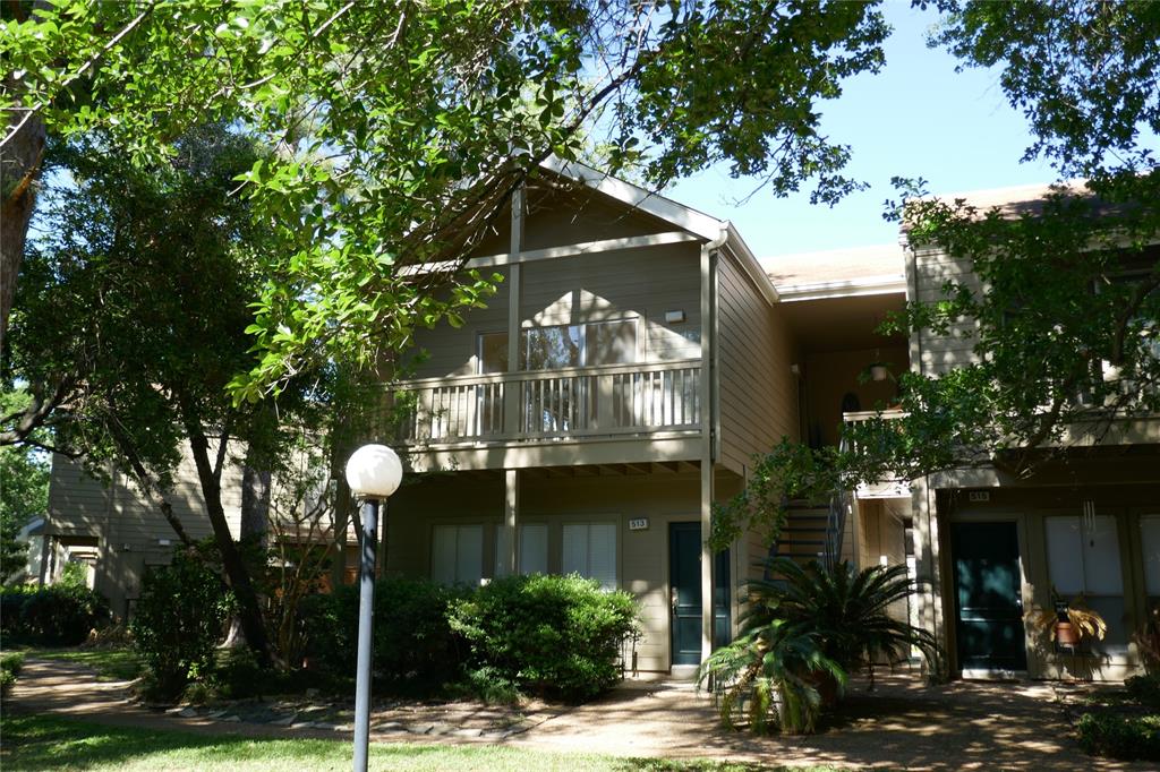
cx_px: 580
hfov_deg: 58.7
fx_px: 1031
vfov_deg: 41.1
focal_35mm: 32
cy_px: 386
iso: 125
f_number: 3.3
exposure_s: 1/250
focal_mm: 11.7
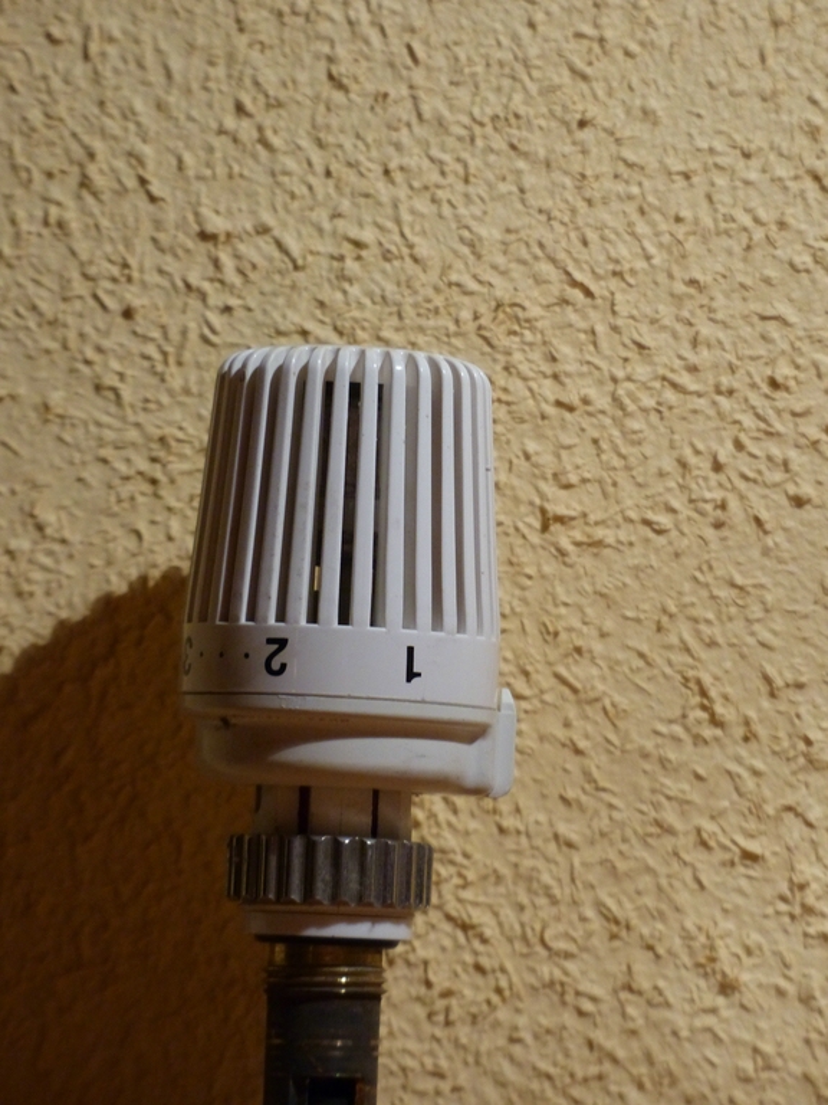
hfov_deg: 6.5
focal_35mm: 228
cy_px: 552
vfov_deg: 8.7
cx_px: 414
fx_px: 7272
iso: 400
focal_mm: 41.1
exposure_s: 1/40
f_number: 2.8
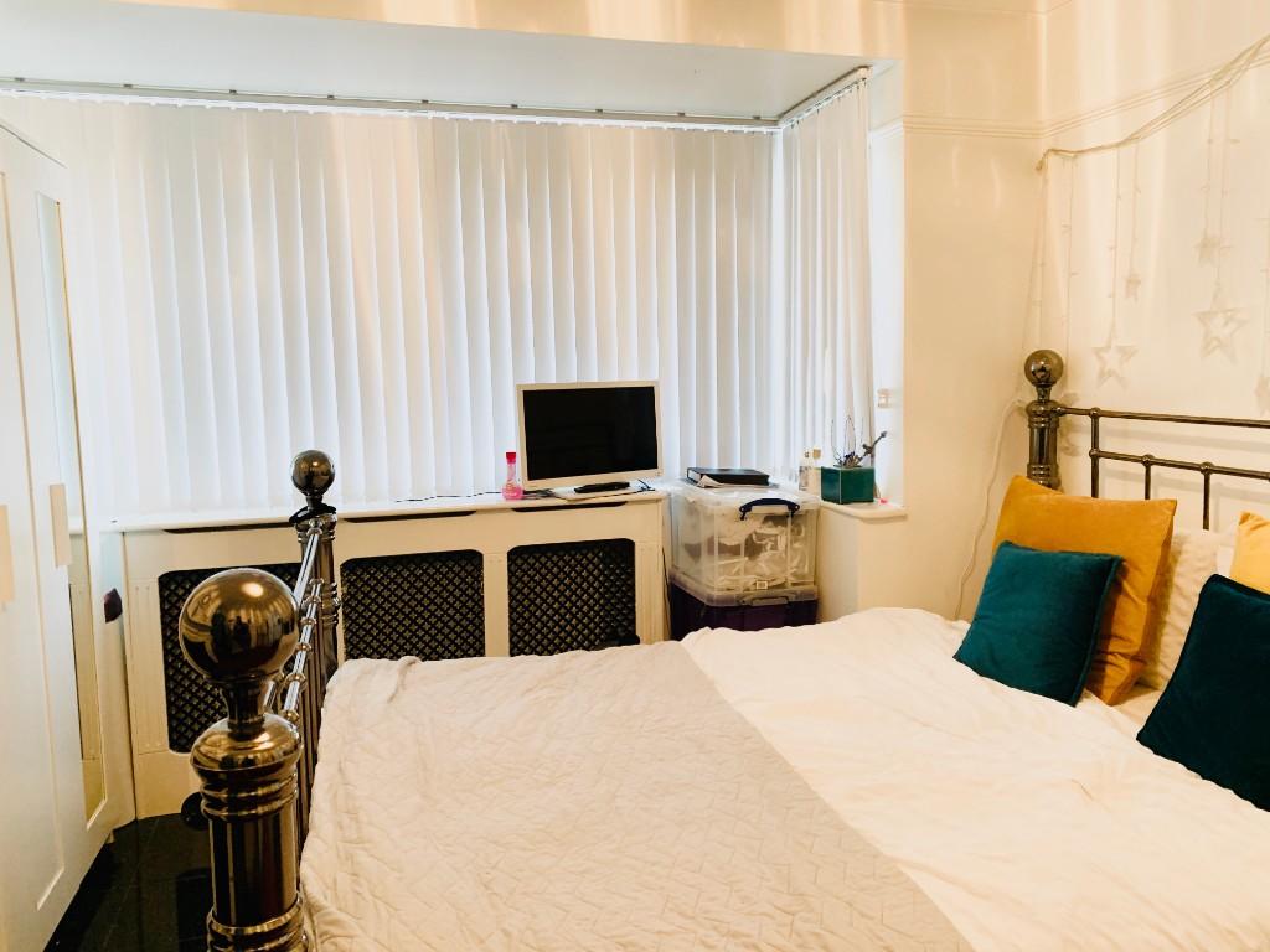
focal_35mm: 26
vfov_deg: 53.1
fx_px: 954
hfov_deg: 67.3
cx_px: 635
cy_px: 476
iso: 200
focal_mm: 4.25
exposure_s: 1/50
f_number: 1.8
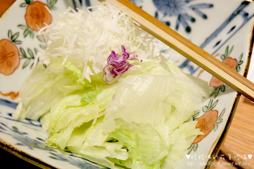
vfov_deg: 28.7
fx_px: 332
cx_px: 127
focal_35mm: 47
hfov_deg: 41.9
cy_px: 84
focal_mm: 31
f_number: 4.7
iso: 500
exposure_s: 1/40
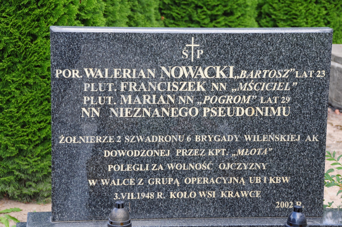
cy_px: 114
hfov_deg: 20.9
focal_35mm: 98
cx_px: 171
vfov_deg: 14.0
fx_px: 925
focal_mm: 65
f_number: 7.1
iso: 400
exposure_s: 1/250
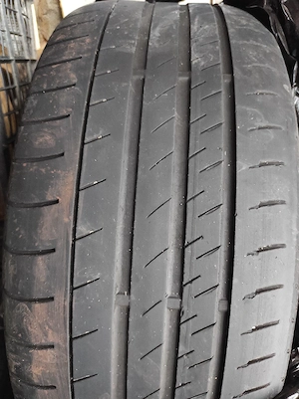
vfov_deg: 69.4
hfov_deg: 54.8
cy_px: 200
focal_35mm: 25
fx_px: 288
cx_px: 150
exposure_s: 1/20
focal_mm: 5.43
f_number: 1.89
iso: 1477
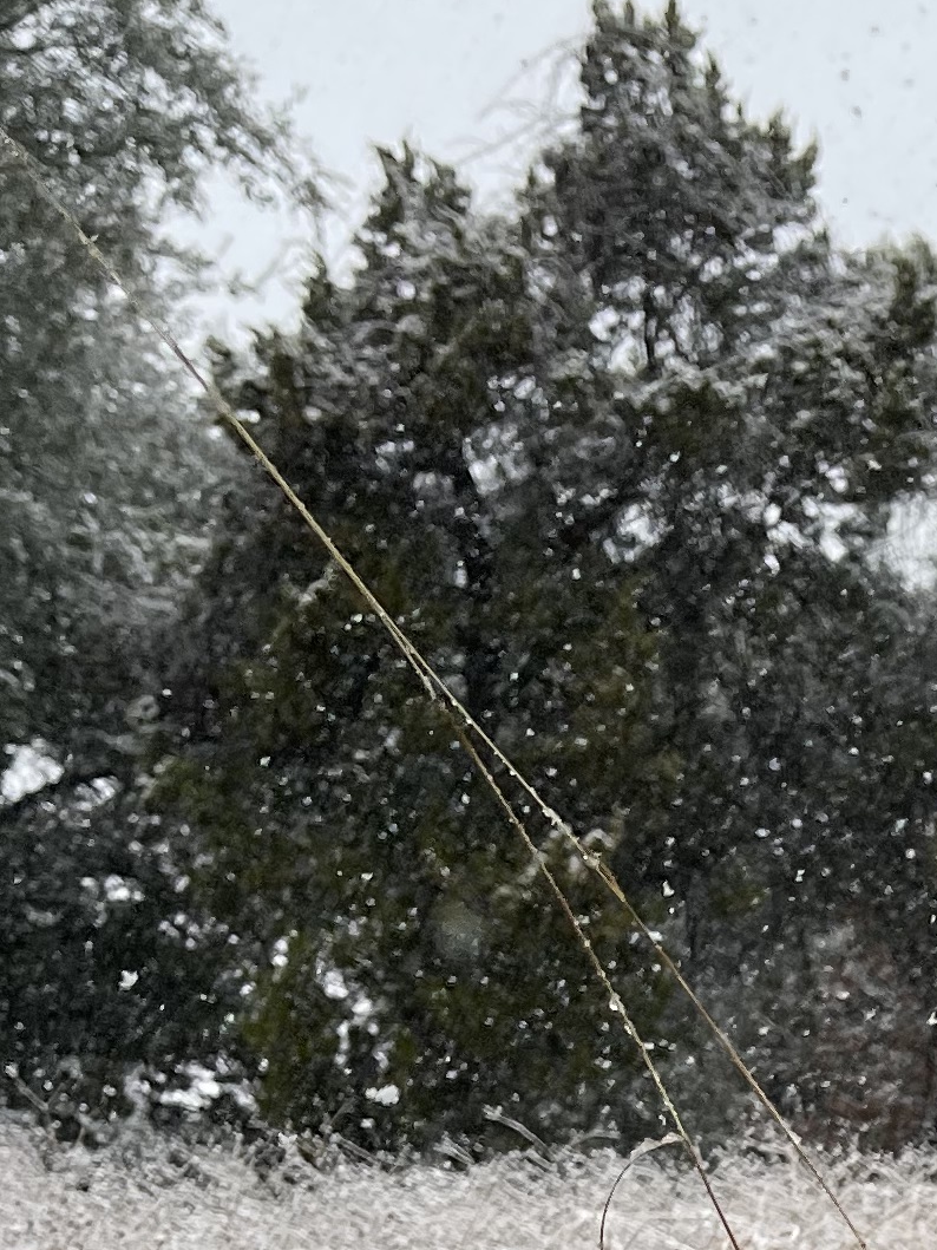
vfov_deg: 17.9
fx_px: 3574
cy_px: 1826
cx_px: 1643
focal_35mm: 99
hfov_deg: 13.5
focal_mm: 5.1
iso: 32
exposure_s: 1/413
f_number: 1.6
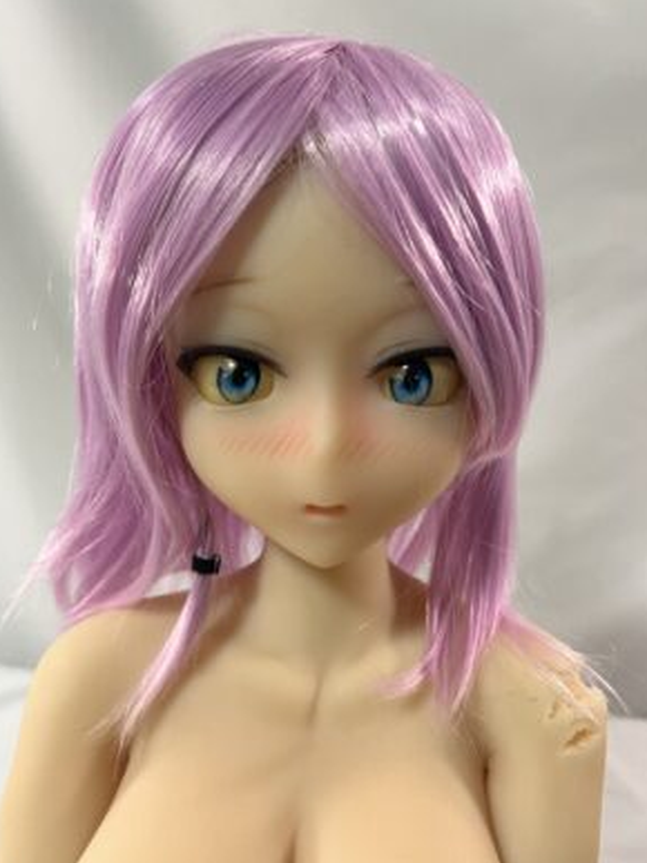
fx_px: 723
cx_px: 310
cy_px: 473
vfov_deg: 61.6
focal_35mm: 29
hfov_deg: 48.2
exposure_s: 1/84
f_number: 1.5
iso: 125
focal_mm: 5.7
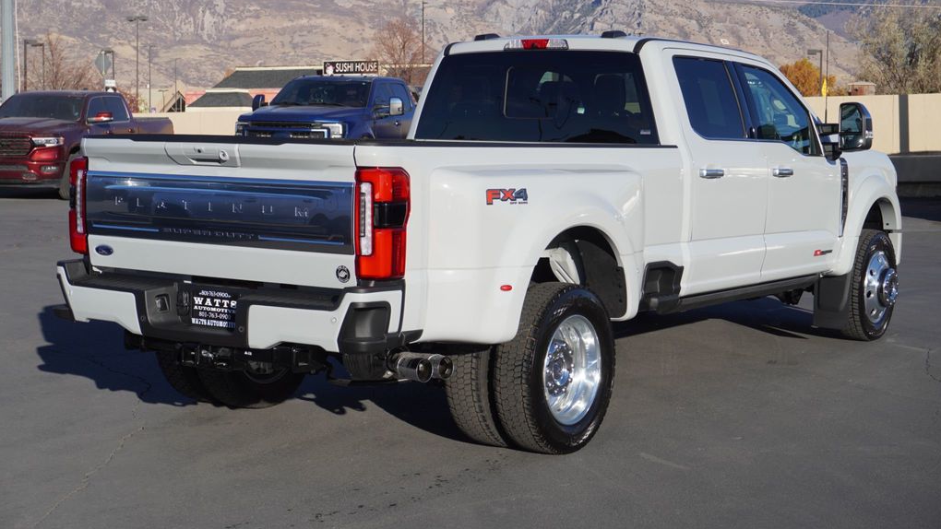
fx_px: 1497
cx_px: 471
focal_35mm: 60
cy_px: 241
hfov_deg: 34.9
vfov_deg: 20.1
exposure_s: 1/320
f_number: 8
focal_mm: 38
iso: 100
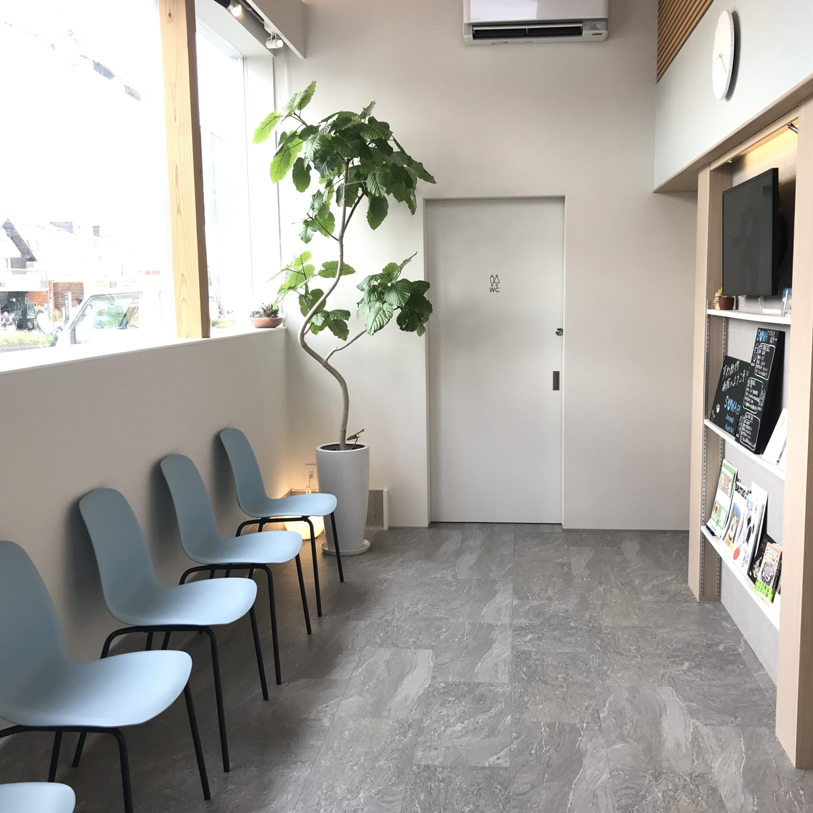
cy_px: 415
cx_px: 448
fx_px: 903
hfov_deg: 48.4
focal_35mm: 34
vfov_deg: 48.4
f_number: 1.8
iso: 25
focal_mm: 3.99
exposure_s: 1/120
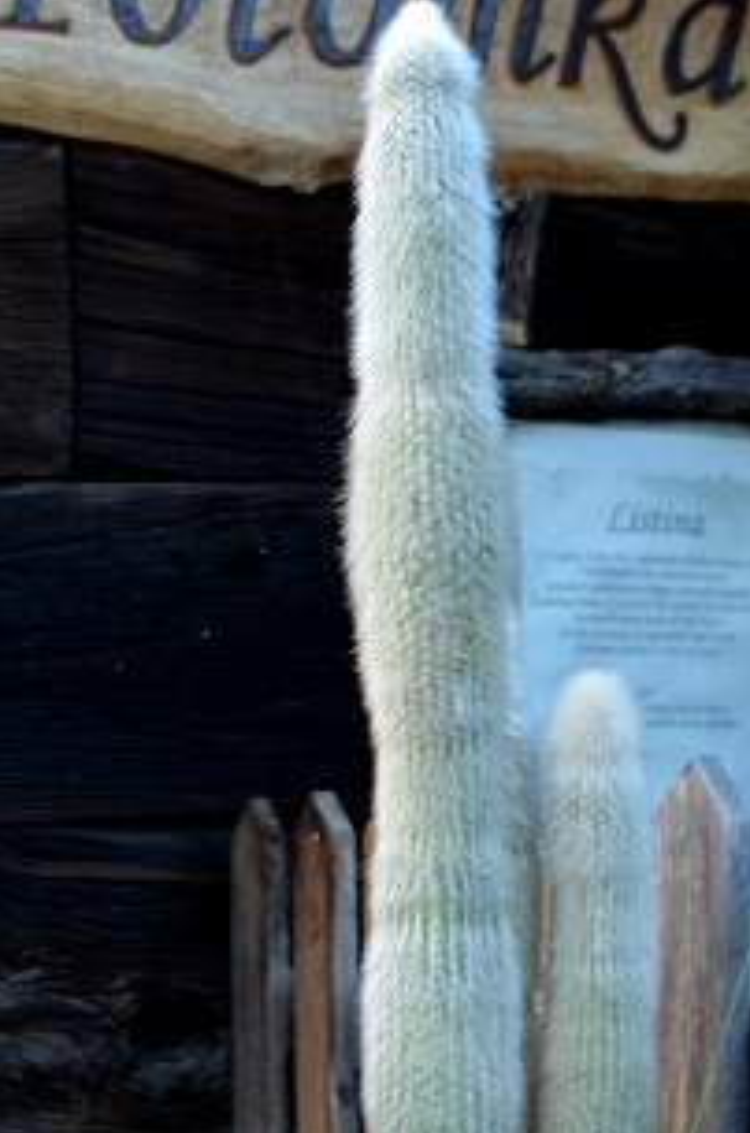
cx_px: -87
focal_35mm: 59
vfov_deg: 31.4
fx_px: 1852
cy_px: 1135
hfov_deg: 21.6
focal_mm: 12
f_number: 4.5
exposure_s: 1/30
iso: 280
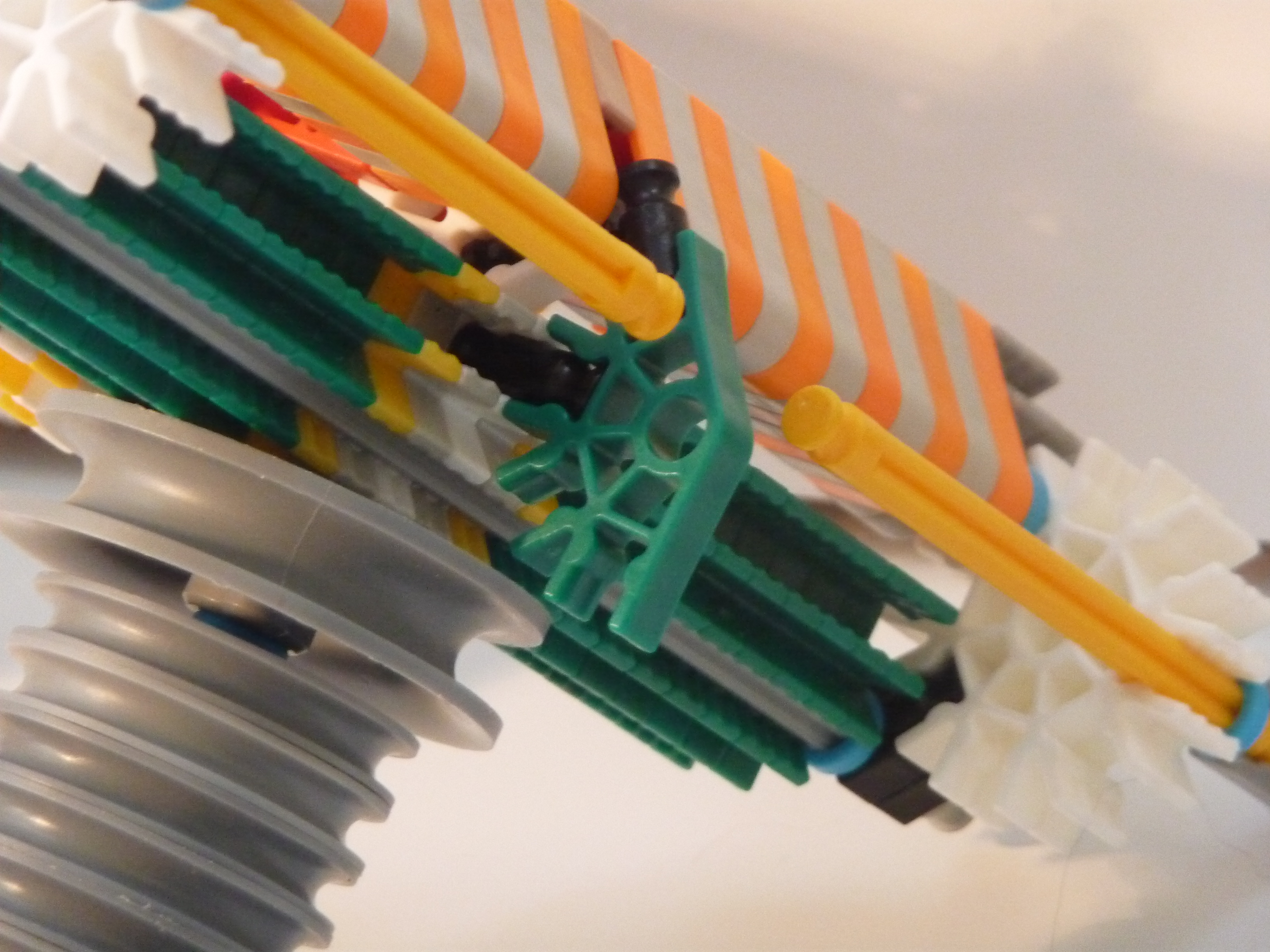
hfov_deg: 7.5
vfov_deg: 5.6
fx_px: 9686
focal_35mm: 264
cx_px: 635
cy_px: 476
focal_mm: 45.4
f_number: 4.9
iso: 800
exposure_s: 1/60
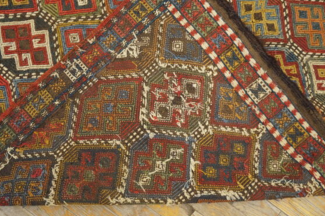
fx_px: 261
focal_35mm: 29
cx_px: 166
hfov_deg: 63.7
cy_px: 110
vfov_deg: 44.8
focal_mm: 18
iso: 3200
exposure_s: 1/160
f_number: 4
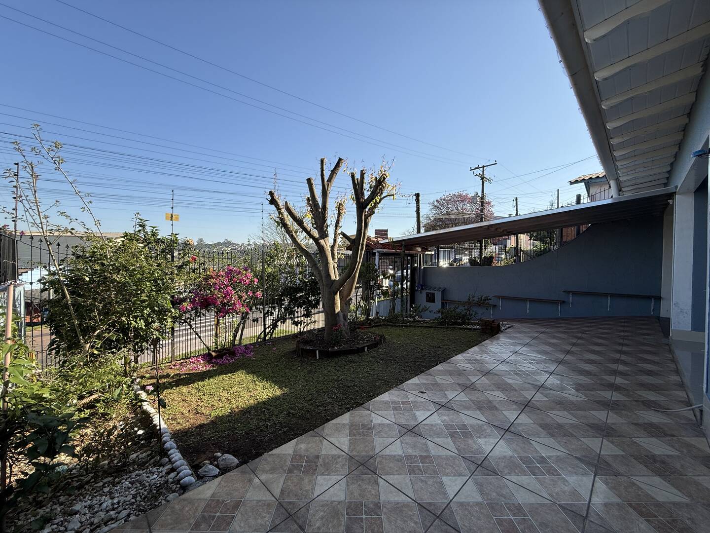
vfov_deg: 85.7
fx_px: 287
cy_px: 266
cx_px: 355
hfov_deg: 102.1
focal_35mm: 14
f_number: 2.2
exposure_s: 1/1259
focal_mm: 2.22
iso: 50
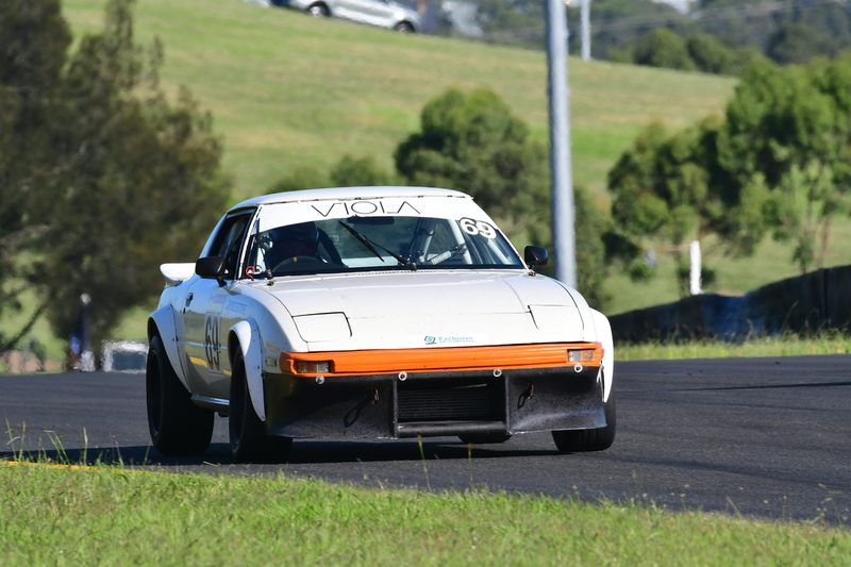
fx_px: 17724
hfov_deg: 2.8
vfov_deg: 1.8
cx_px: 426
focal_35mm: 750
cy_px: 284
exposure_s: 1/640
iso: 500
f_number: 11
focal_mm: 500
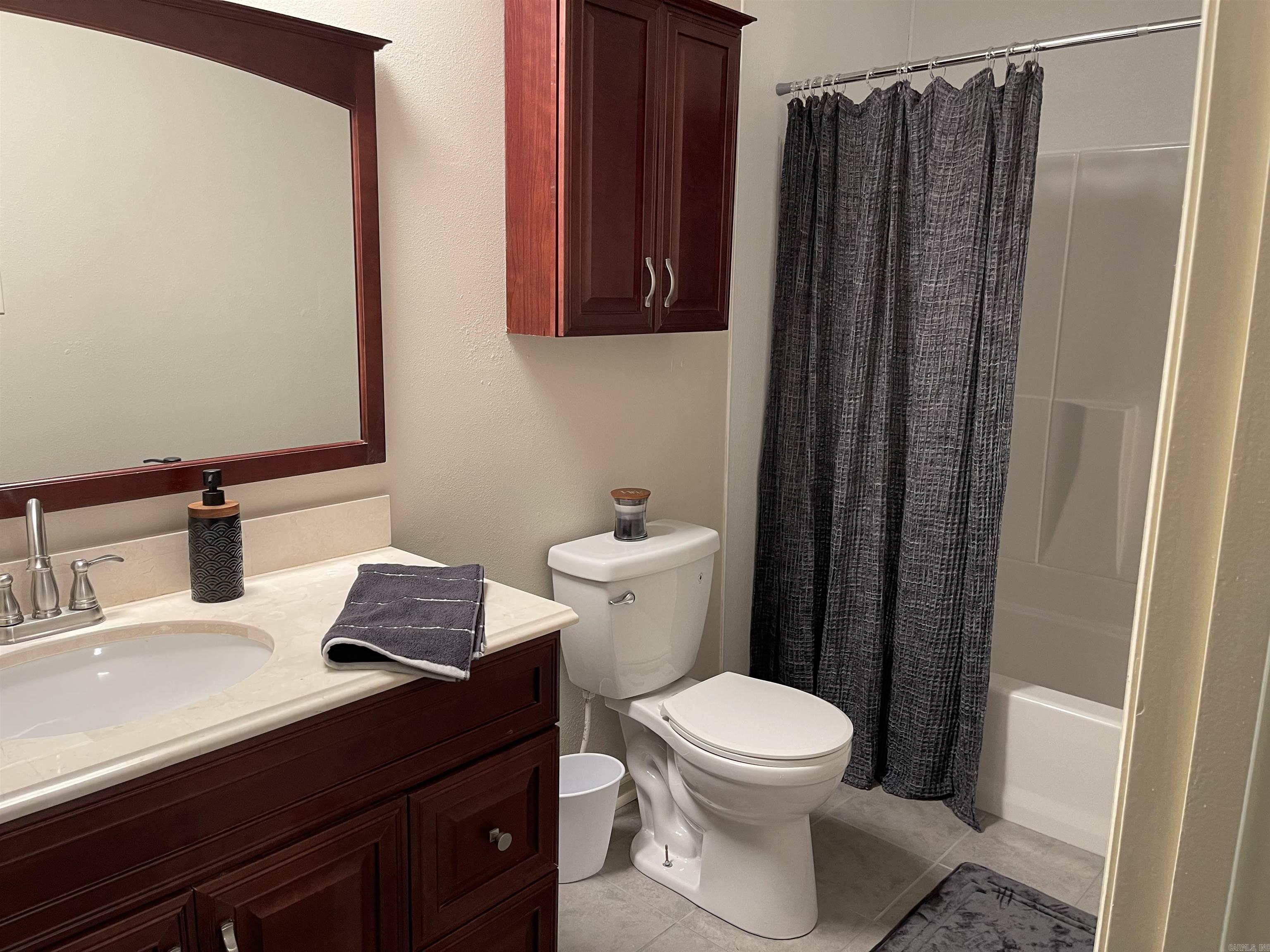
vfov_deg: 54.9
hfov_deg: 69.4
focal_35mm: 25
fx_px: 917
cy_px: 476
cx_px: 635
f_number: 1.6
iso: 160
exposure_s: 1/60
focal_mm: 5.1
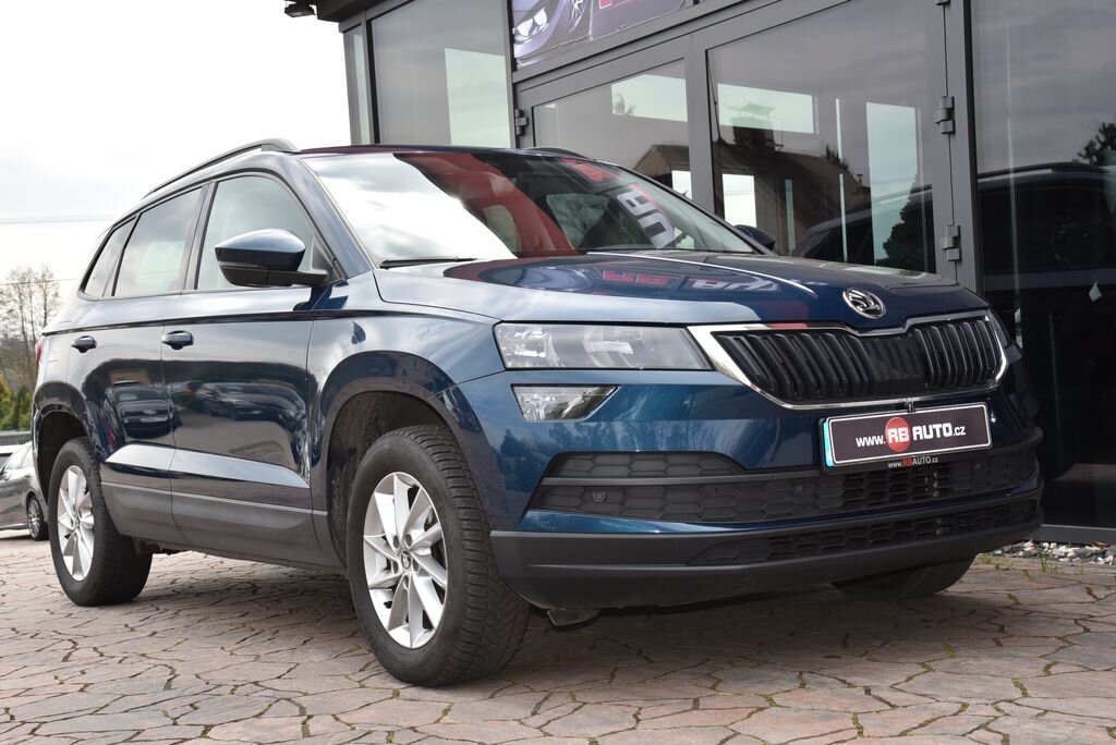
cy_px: 372
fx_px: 1551
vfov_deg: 27.0
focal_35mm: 50
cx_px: 558
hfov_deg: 39.6
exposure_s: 1/200
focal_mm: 50
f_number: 11
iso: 500
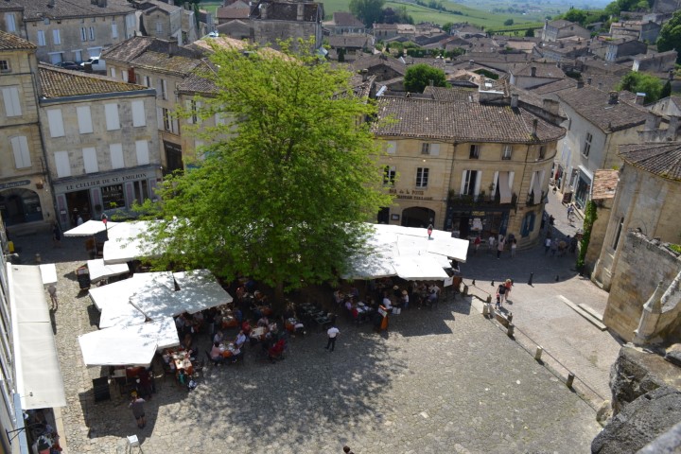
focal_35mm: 27
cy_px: 227
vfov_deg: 47.9
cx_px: 340
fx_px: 511
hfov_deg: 67.4
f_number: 6.3
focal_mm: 18
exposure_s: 1/160
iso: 100
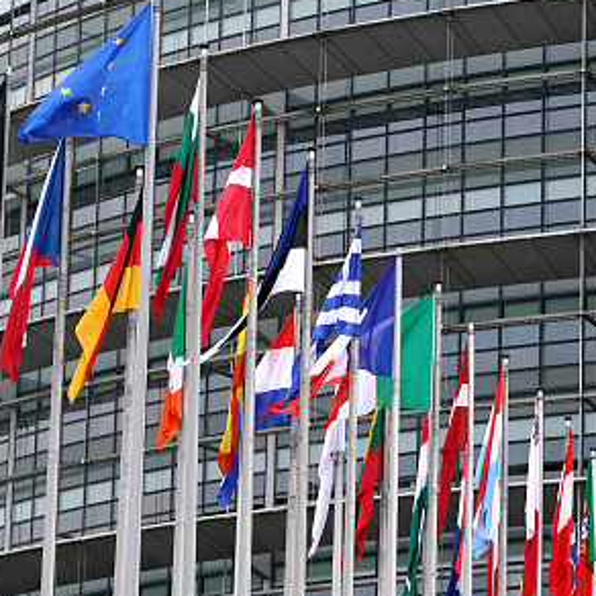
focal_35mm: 185
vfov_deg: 9.5
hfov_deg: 9.5
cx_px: 331
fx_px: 3604
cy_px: 312
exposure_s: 1/160
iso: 640
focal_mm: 107
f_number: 3.5
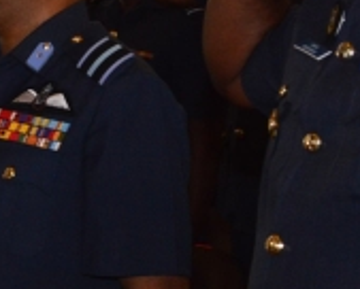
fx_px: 2606
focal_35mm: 244
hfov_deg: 7.8
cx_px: -92
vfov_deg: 6.4
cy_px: 95
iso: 800
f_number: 7.1
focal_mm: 42
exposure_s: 1/80
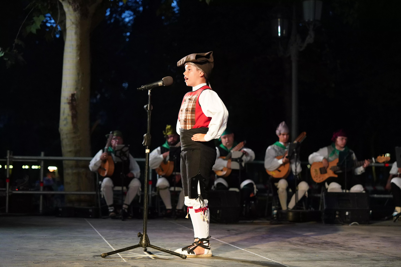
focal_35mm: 69
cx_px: 200
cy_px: 134
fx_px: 769
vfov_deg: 19.7
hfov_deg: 29.2
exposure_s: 1/500
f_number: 2.8
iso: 5000
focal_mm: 69
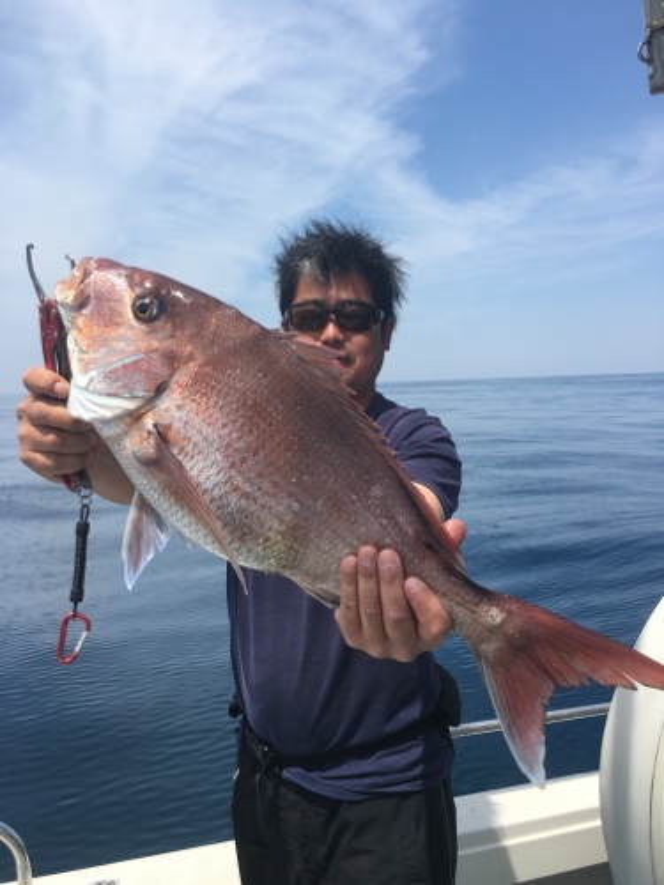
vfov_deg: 61.7
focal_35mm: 29
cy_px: 442
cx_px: 332
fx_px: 742
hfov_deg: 48.2
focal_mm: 4.15
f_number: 2.2
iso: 25
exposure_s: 1/1221
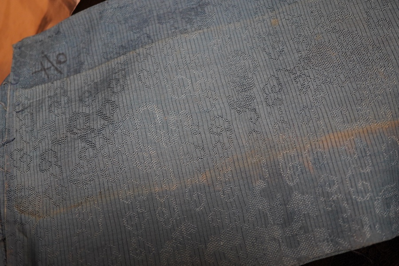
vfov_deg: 29.9
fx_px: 499
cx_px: 200
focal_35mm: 45
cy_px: 133
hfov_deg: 43.6
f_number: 3.5
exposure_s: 1/125
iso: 1250
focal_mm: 30
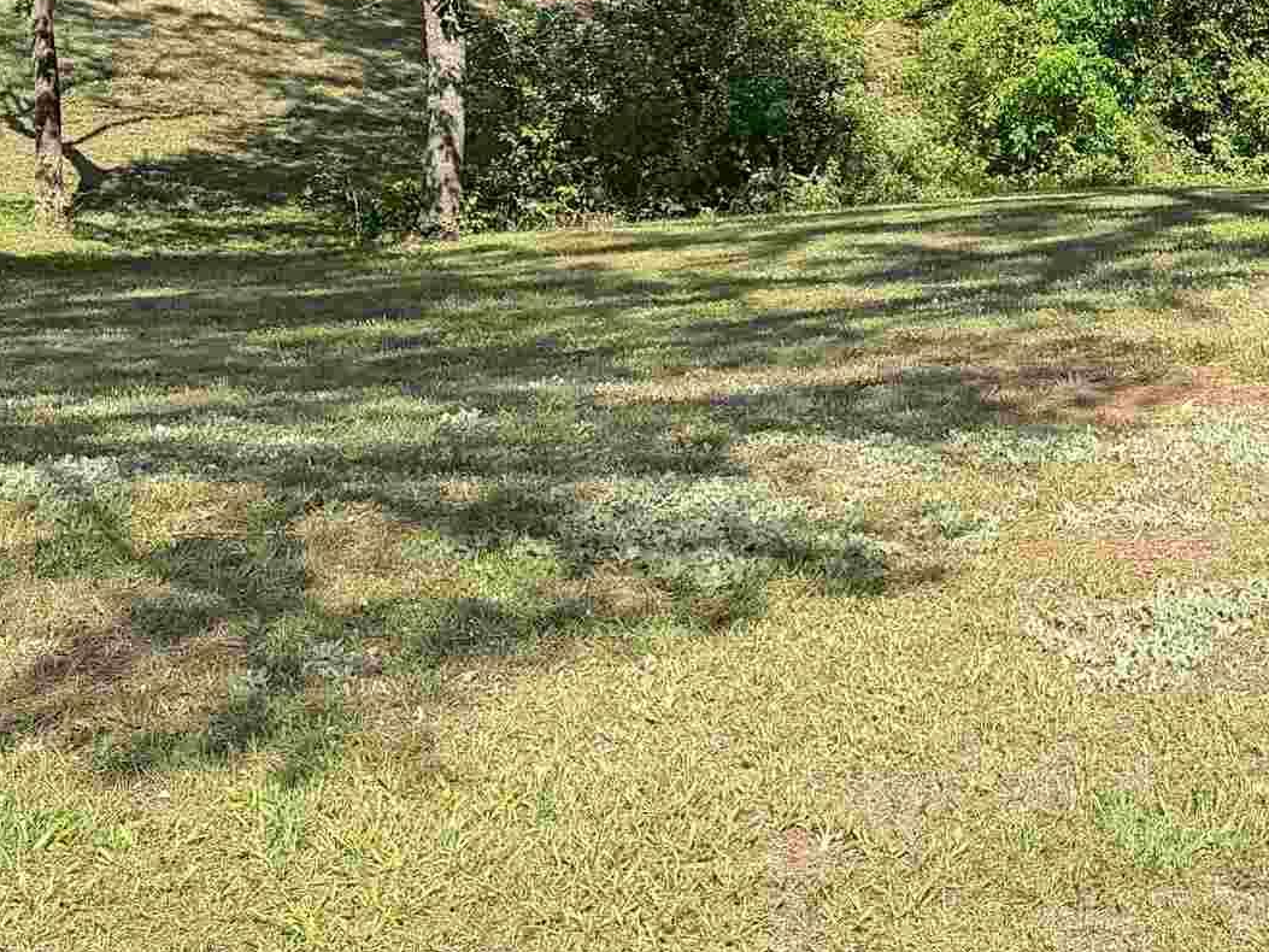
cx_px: 1693
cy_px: -39
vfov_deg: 20.2
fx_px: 2566
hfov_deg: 24.0
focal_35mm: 70
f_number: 1.78
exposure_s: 1/2299
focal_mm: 6.76
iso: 80
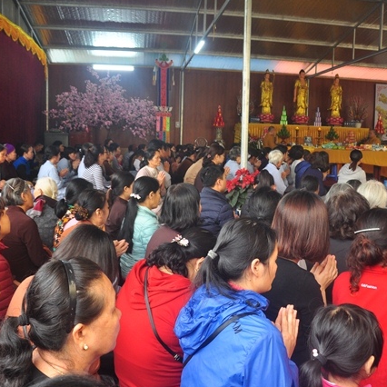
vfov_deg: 47.2
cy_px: 195
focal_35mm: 35
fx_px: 443
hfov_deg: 47.1
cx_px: 214
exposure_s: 1/25
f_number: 7.1
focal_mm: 18
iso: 640
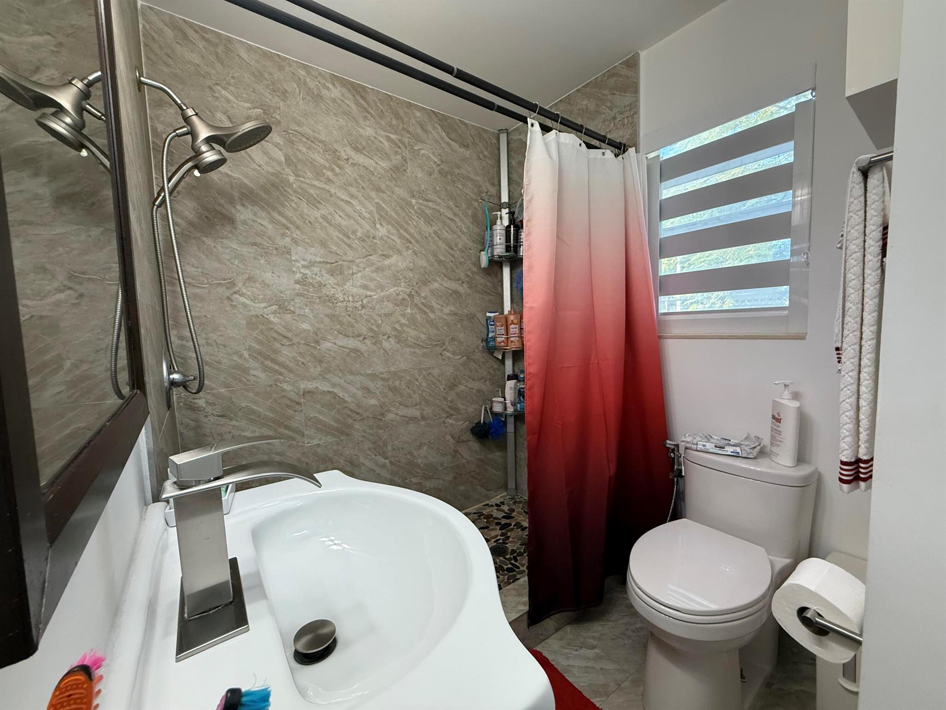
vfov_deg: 85.7
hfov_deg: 102.1
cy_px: 355
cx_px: 473
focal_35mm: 14
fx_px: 383
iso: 320
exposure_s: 1/120
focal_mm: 2.22
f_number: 2.2
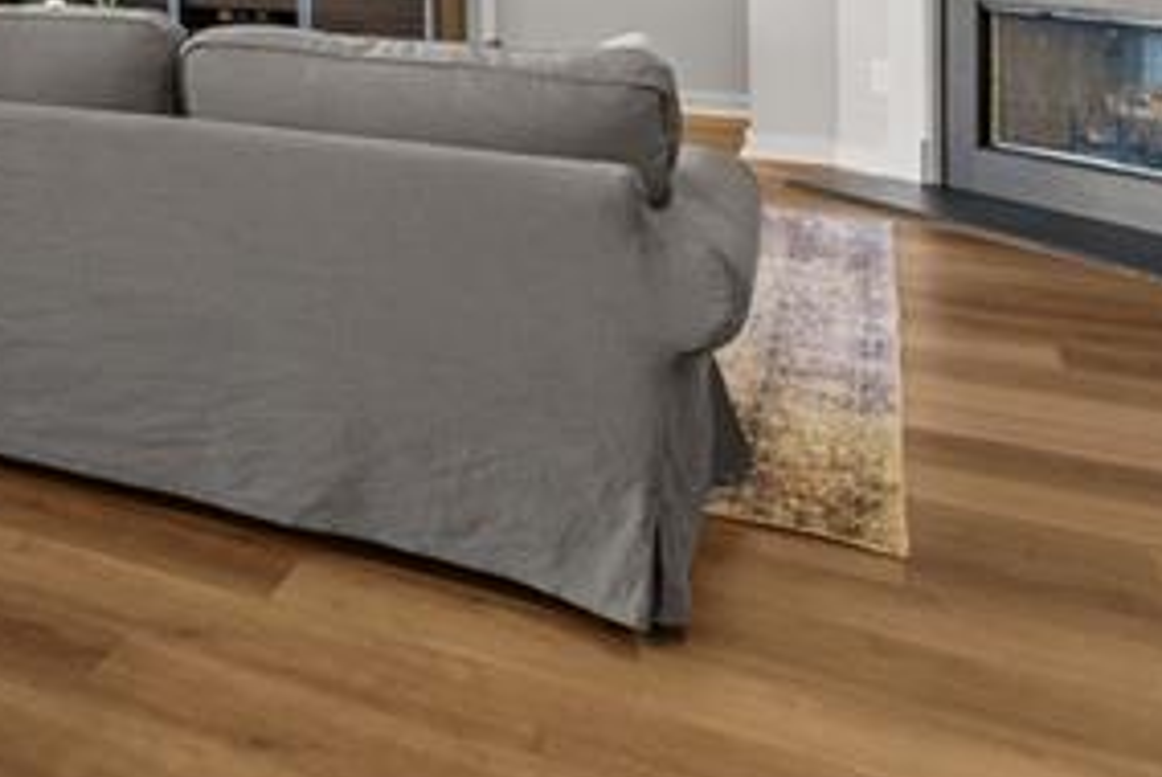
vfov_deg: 27.2
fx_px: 1454
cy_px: -96
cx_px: -225
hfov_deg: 34.9
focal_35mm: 45
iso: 1250
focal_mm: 16
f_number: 6.3
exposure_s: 1/10
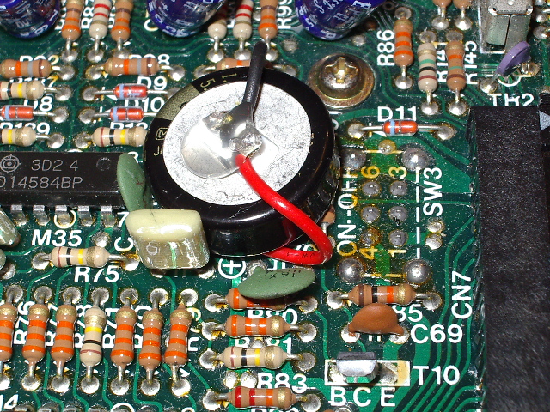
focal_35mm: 76
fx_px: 1208
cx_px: 275
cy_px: 206
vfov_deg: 19.4
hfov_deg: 25.7
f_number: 6.9
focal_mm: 11.5
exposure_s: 1/80
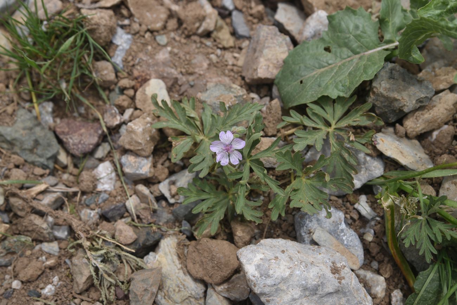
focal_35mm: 56
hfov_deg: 35.6
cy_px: 152
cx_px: 228
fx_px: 711
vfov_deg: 24.2
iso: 160
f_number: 8
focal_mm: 56
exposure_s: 1/400
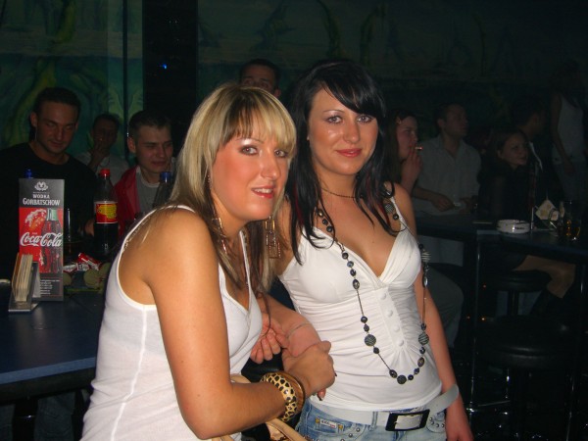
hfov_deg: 49.0
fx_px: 645
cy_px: 220
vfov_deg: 37.7
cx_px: 294
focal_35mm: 38
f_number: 2.8
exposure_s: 1/60
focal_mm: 7.9
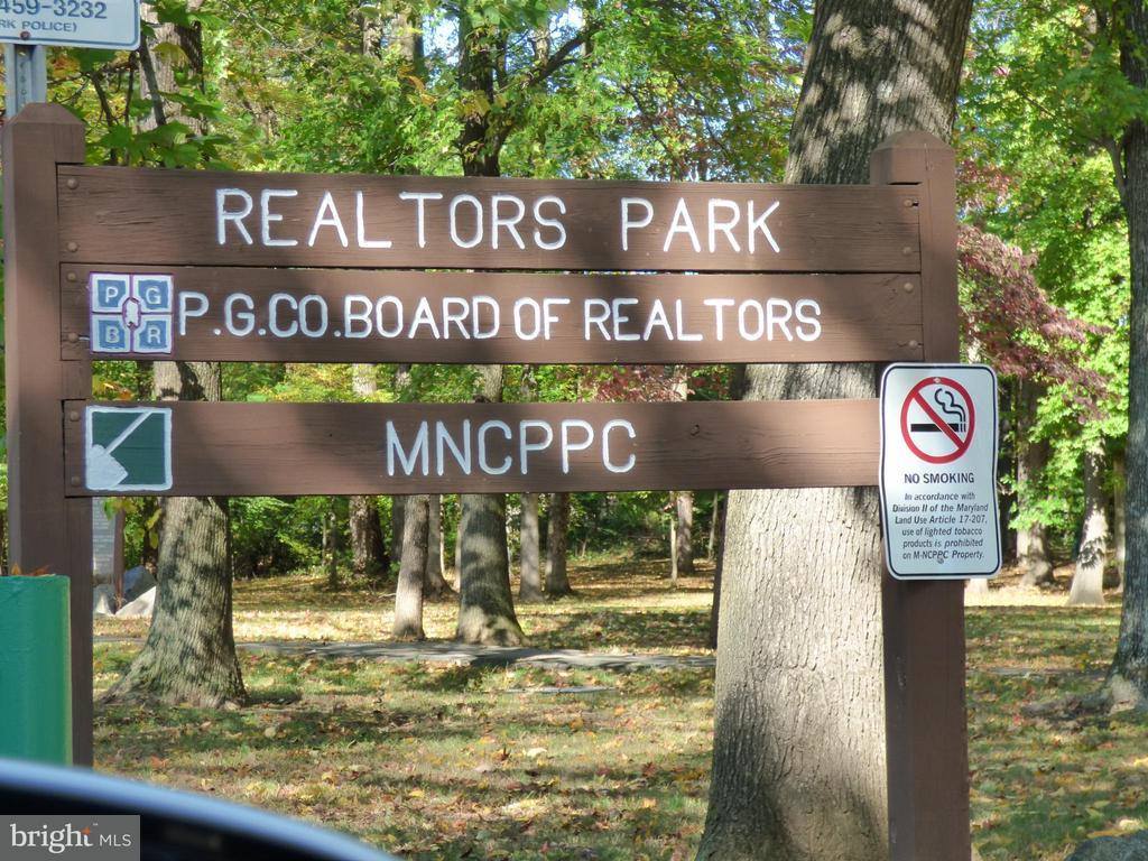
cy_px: 430
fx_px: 2885
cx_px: 574
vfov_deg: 17.0
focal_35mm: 87
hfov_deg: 22.5
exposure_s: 1/125
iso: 200
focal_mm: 15.56
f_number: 4.6
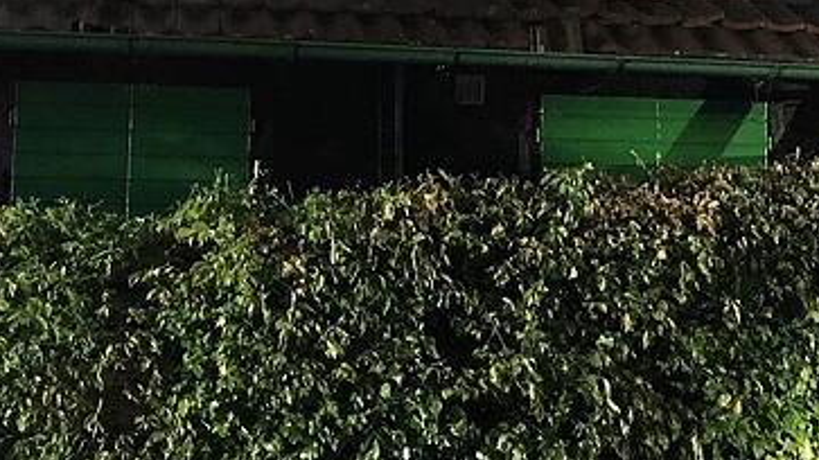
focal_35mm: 70
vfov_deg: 17.1
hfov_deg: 30.0
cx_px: 310
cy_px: 85
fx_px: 1520
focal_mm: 3.99
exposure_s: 1/4
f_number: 1.8
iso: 160
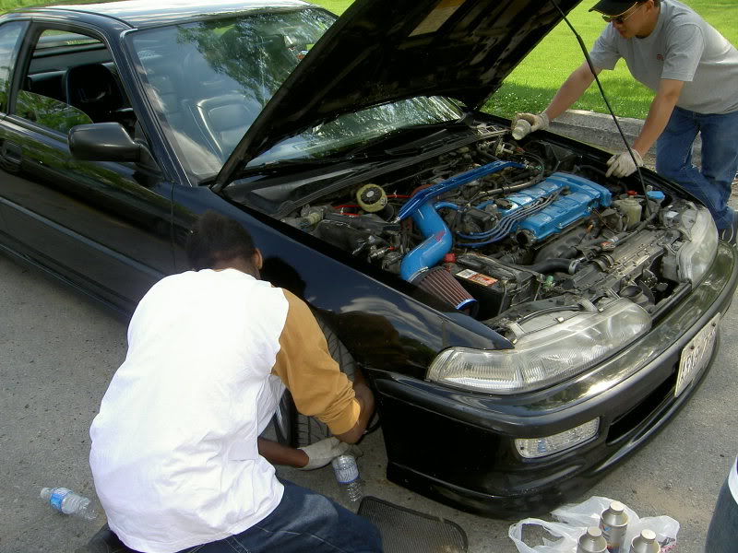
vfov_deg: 41.8
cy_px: 276
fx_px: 725
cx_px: 369
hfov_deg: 54.0
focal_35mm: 34
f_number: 4.7
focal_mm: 5.6
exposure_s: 1/125
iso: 50
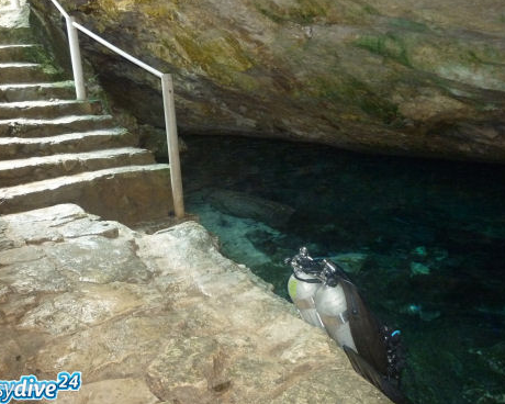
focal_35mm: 35
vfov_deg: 42.2
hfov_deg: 51.5
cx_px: 240
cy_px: 200
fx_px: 523
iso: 500
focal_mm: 5.5
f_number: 2.8
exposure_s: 1/30
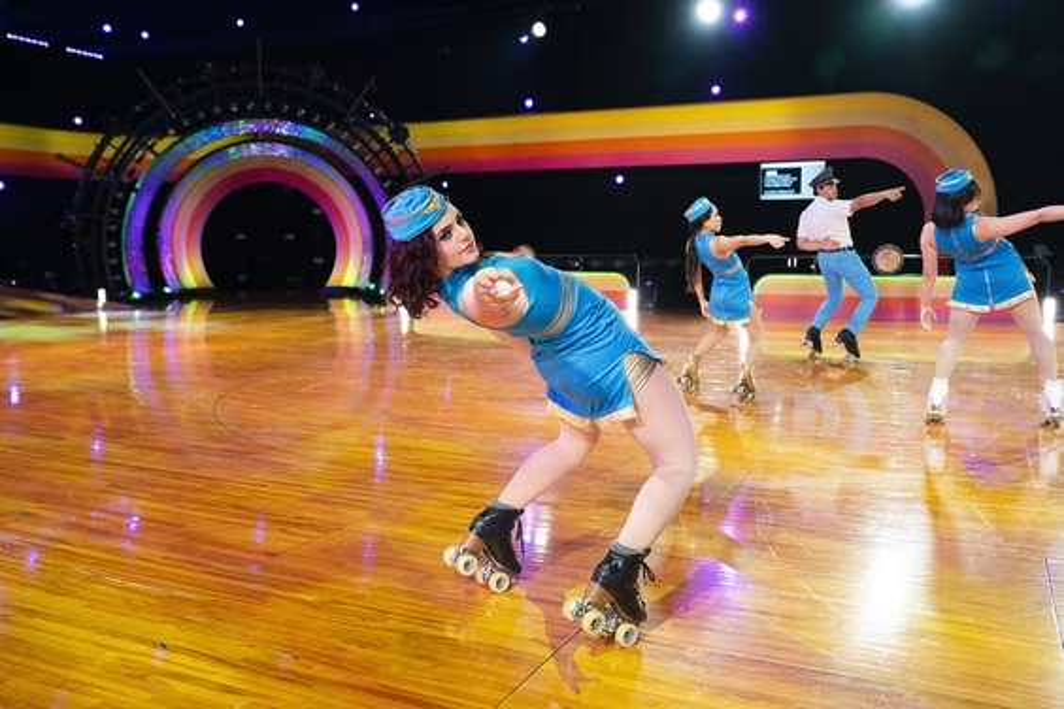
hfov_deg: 60.3
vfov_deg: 42.3
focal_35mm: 31
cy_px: 354
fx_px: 916
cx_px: 532
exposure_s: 1/250
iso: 2500
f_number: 4
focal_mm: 31
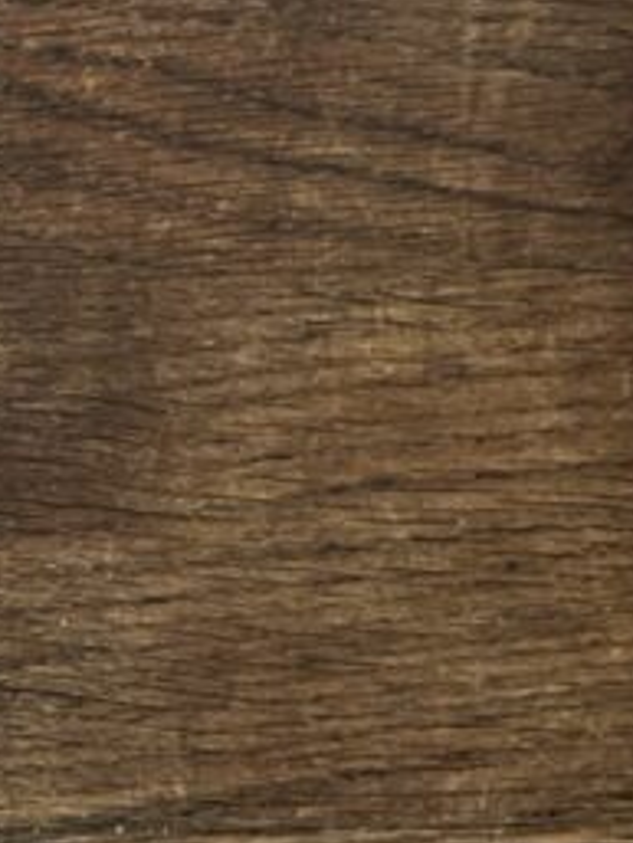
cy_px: -233
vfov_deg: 21.9
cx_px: 961
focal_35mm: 81
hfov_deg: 16.5
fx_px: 1973
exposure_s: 1/50
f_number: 1.6
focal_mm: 5.1
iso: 320
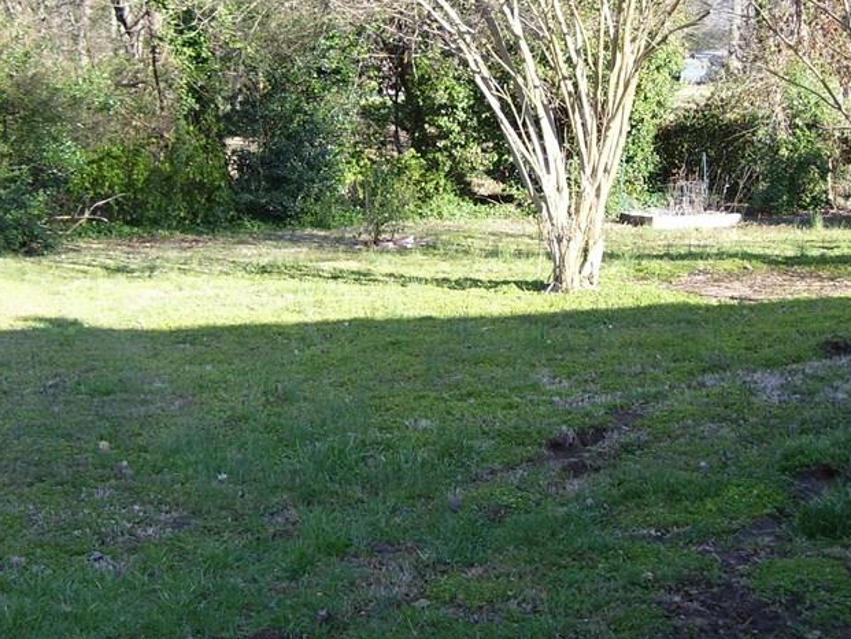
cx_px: 467
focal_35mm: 61
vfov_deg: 23.9
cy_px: 185
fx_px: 1500
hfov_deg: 31.7
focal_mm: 6
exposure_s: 1/250
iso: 80
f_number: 2.7
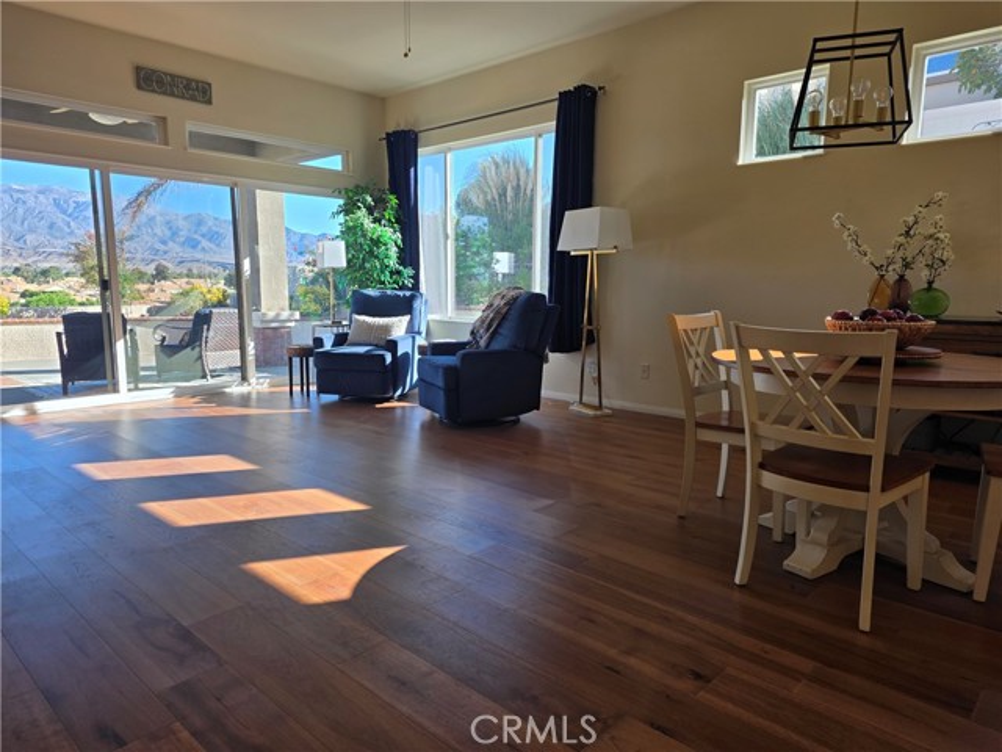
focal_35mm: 23
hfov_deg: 73.9
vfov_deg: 58.9
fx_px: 666
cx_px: 501
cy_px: 376
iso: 40
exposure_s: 1/359
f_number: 1.7
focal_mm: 6.25
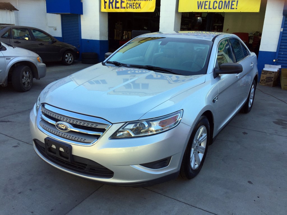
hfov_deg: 61.7
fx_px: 240
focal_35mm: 29
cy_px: 108
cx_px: 144
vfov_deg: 48.2
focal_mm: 4.15
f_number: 2.2
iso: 32
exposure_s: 1/430
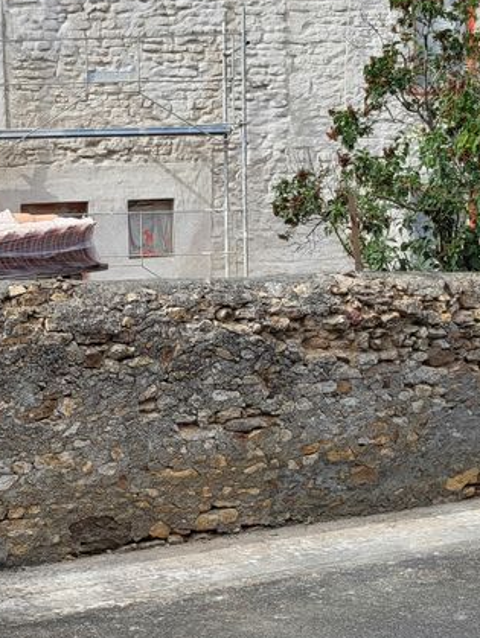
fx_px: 1145
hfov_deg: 22.3
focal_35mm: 62
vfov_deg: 31.1
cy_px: 373
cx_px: -59
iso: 40
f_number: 1.8
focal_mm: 5.4
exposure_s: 1/1789
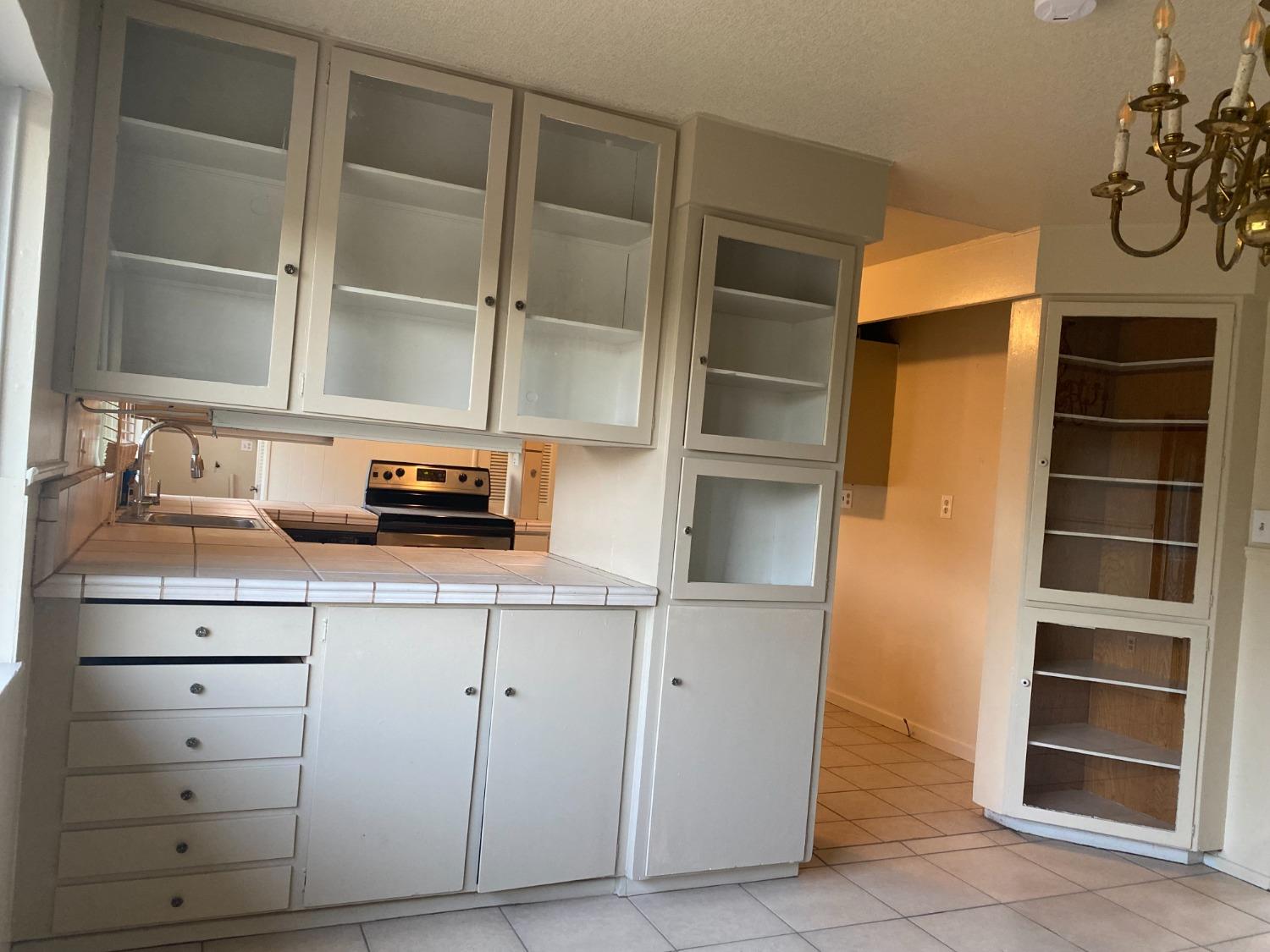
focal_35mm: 26
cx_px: 635
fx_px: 954
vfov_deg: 53.1
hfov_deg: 67.3
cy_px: 476
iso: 200
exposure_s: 1/60
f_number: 1.8
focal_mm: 4.25
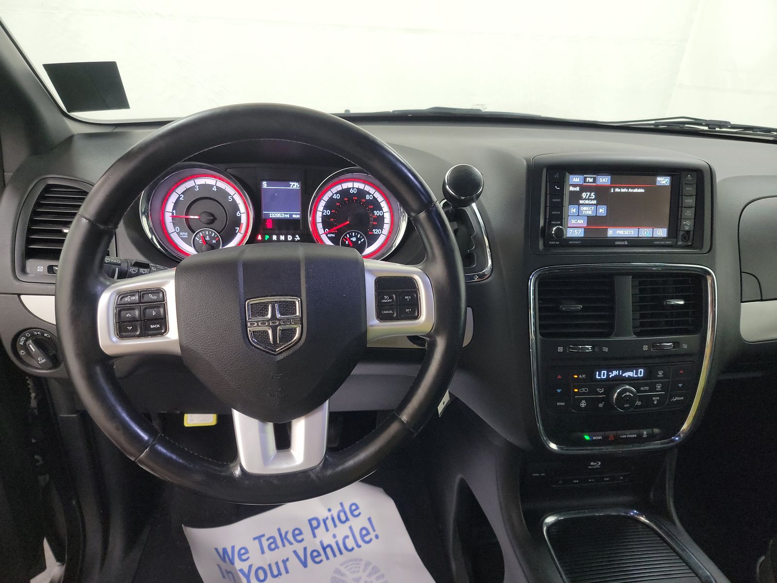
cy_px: 292
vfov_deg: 56.8
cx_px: 388
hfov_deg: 71.6
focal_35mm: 24
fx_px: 539
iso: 595
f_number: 1.8
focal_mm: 6.7
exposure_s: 1/59
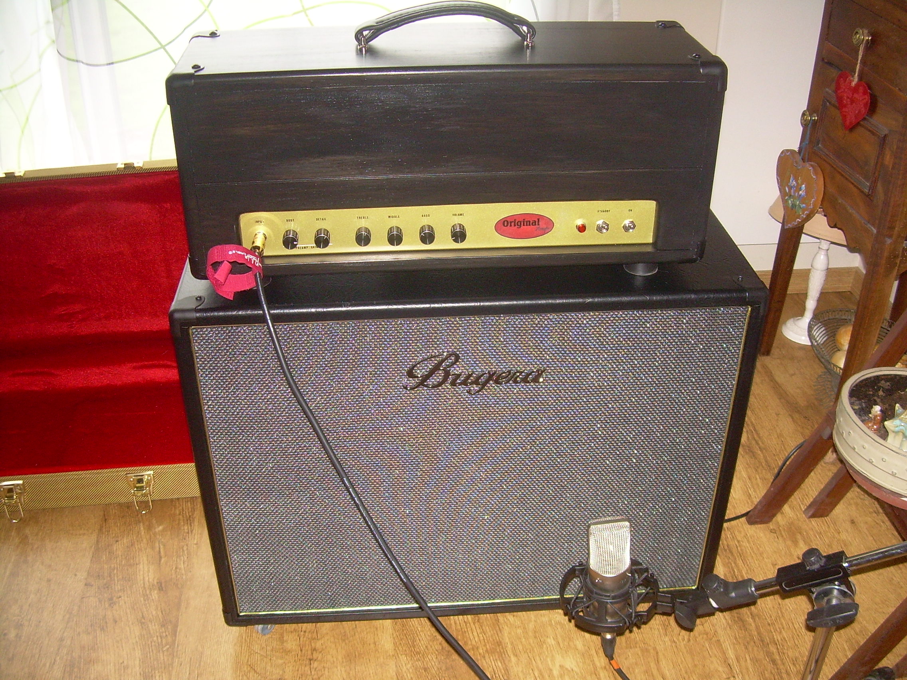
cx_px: 454
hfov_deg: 49.0
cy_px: 340
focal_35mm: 38
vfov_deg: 37.7
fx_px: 996
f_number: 2.8
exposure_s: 1/60
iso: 168
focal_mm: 6.3
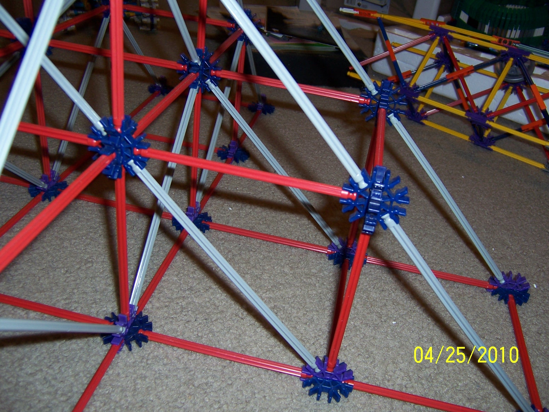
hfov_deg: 55.4
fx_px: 523
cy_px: 206
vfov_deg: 42.9
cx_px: 274
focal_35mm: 33
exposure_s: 1/60
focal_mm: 5.5
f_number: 2.8
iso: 80
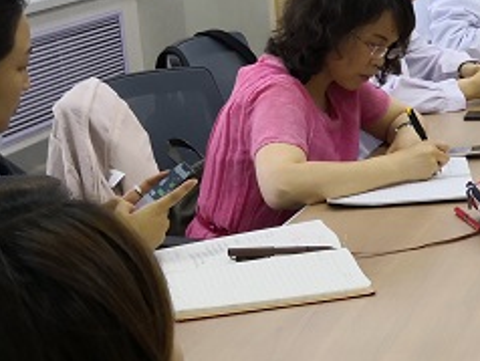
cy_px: 207
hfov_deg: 17.2
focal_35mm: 102
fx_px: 1416
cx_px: 738
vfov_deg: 14.5
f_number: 1.6
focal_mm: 3.95
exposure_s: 1/100
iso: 80
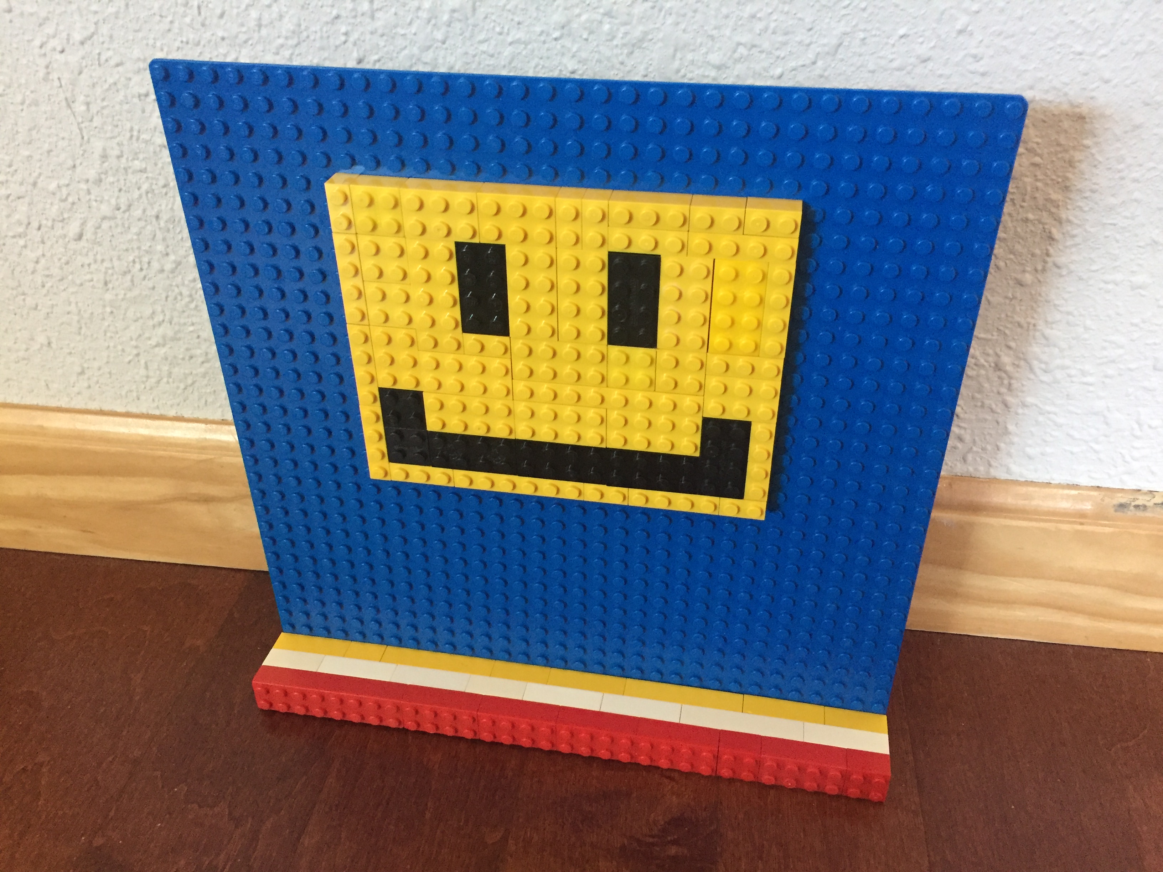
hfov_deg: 61.7
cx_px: 582
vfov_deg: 48.2
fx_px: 974
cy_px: 436
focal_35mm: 29
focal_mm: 4.15
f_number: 2.2
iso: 250
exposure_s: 1/20
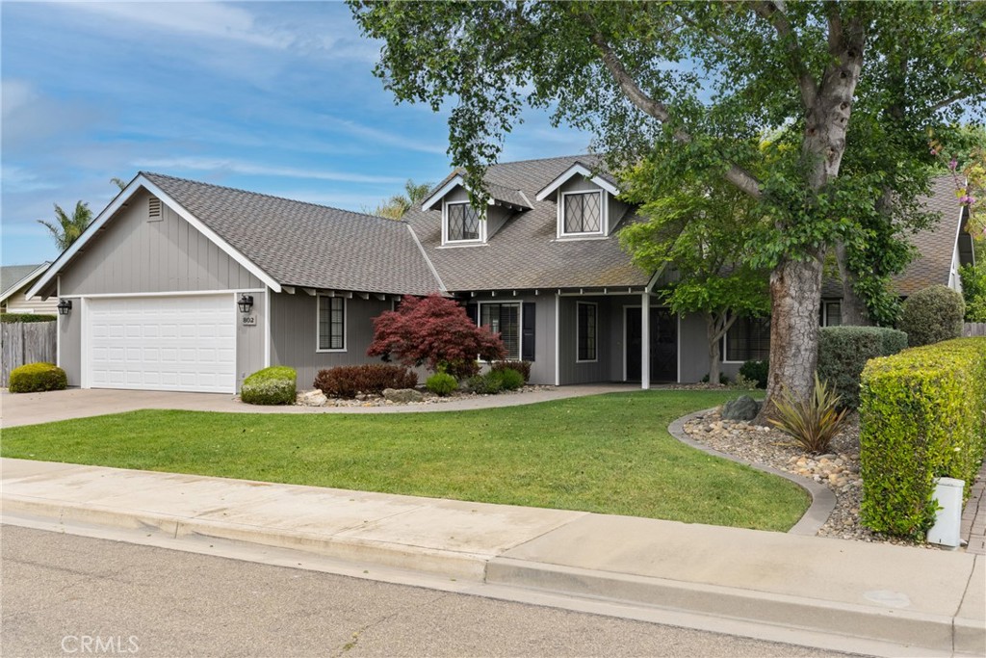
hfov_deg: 55.8
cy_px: 329
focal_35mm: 34
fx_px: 931
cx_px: 493
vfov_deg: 38.9
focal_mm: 34
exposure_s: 1/1250
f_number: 8
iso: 1000
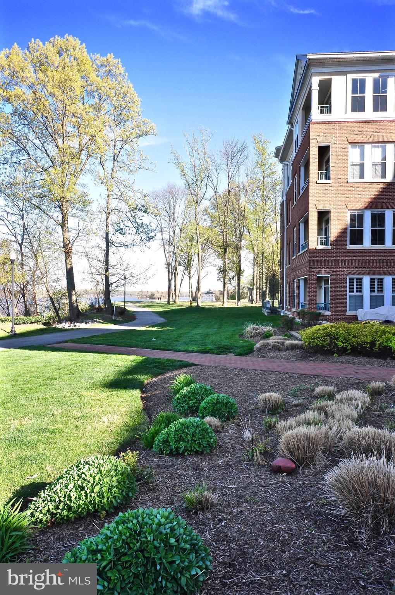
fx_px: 495
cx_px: 198
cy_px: 298
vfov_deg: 62.0
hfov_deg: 43.5
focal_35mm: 30
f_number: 10
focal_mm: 20
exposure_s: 1/200
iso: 400
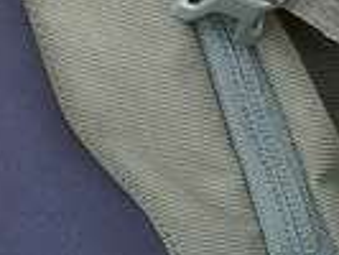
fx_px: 2411
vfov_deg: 6.0
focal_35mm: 246
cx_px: -591
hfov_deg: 7.3
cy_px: -176
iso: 175
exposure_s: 1/50
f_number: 2
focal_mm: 4.5
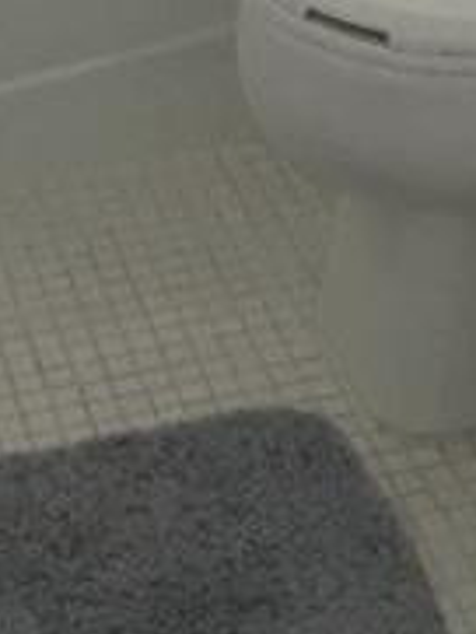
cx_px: 322
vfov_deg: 13.9
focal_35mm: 123
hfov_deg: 12.0
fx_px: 2252
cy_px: -567
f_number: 2.2
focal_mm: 4.15
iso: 100
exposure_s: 1/15
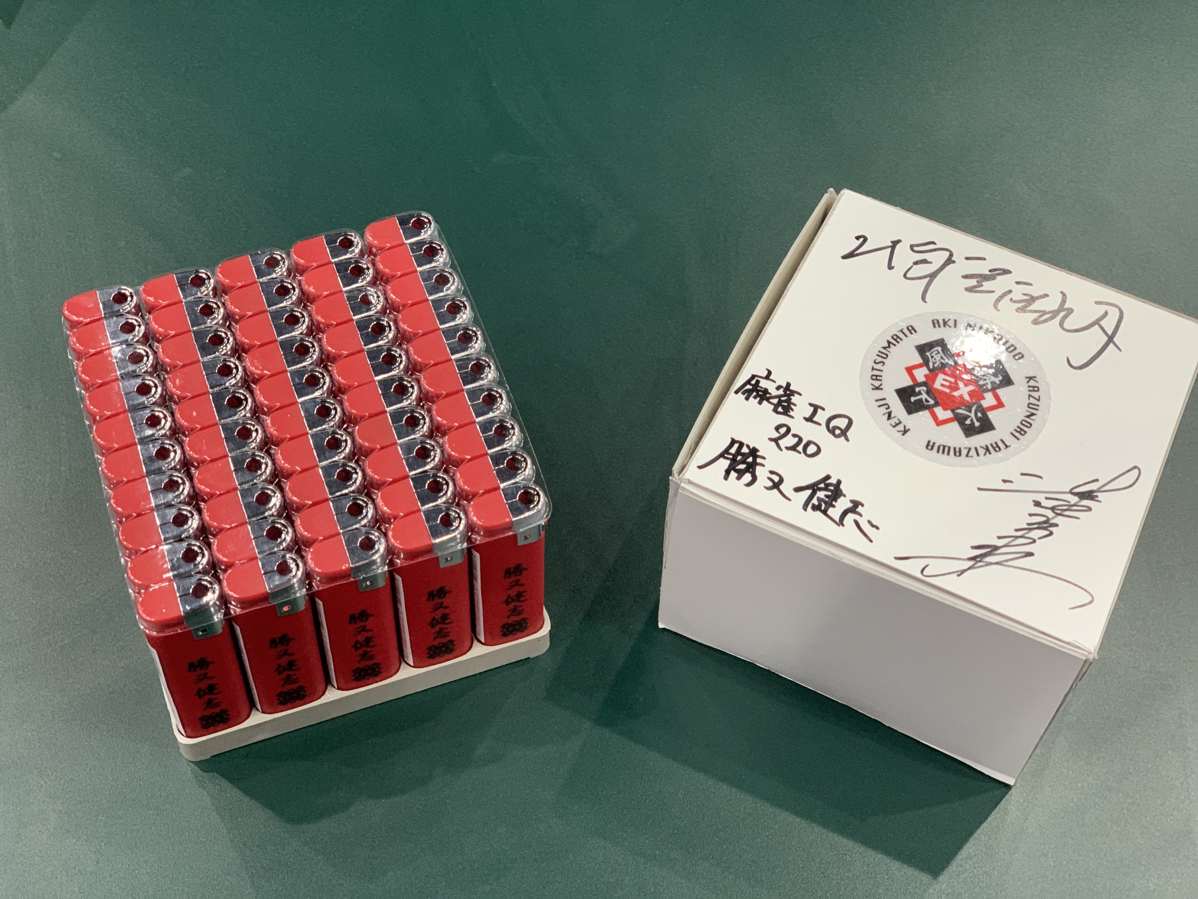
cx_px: 599
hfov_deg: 36.8
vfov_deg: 28.0
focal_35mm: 52
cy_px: 450
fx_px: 1800
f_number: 2.4
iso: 125
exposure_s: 1/60
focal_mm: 6
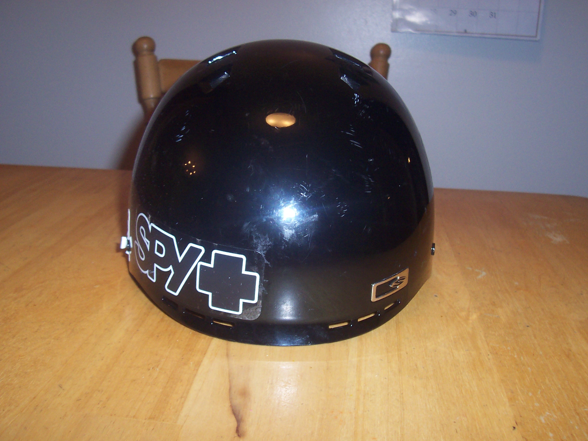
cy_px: 220
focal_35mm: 37
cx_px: 294
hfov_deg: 50.1
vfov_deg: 38.7
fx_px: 628
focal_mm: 5.6
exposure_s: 1/60
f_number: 2.8
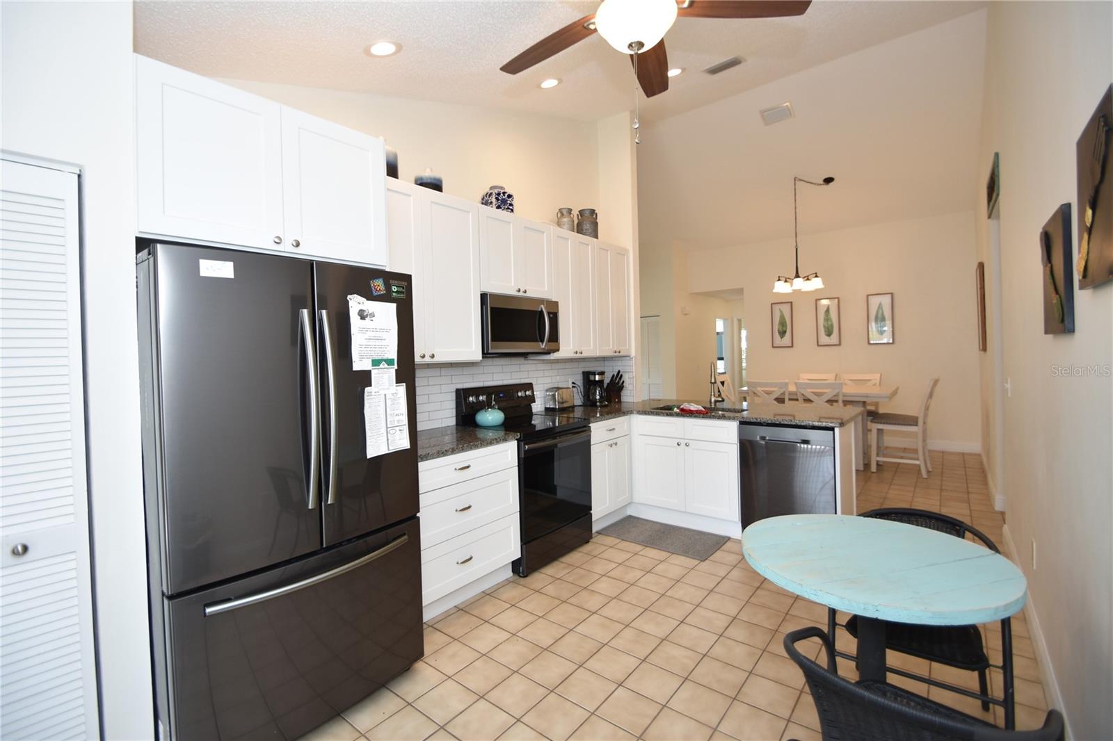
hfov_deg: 100.4
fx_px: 464
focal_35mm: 15
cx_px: 556
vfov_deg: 77.3
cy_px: 370
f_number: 4
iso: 320
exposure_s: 1/60
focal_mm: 10
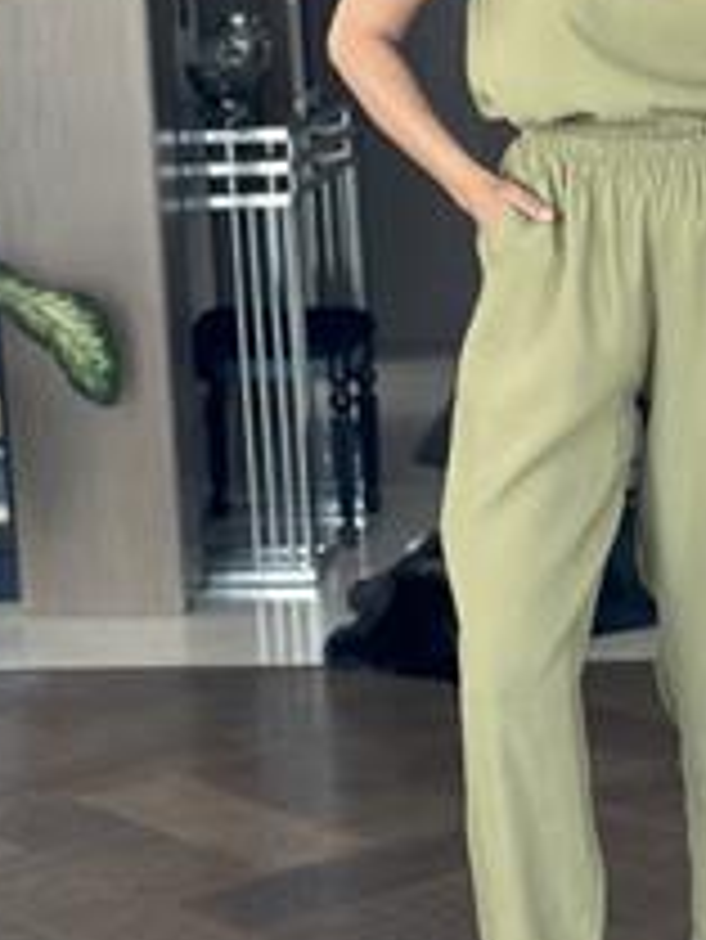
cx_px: 639
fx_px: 3151
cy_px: 351
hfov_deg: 12.7
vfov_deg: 16.9
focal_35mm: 116
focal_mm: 6.86
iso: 125
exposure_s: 1/96
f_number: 1.78
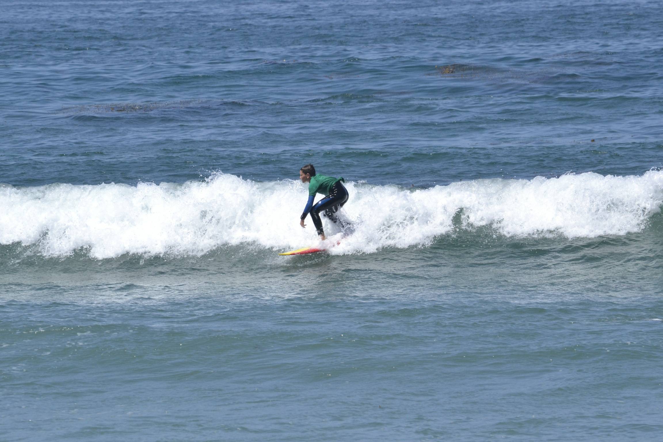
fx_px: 8287
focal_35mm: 450
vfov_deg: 3.1
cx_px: 332
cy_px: 221
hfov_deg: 4.6
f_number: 11
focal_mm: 300
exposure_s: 1/1600
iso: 800
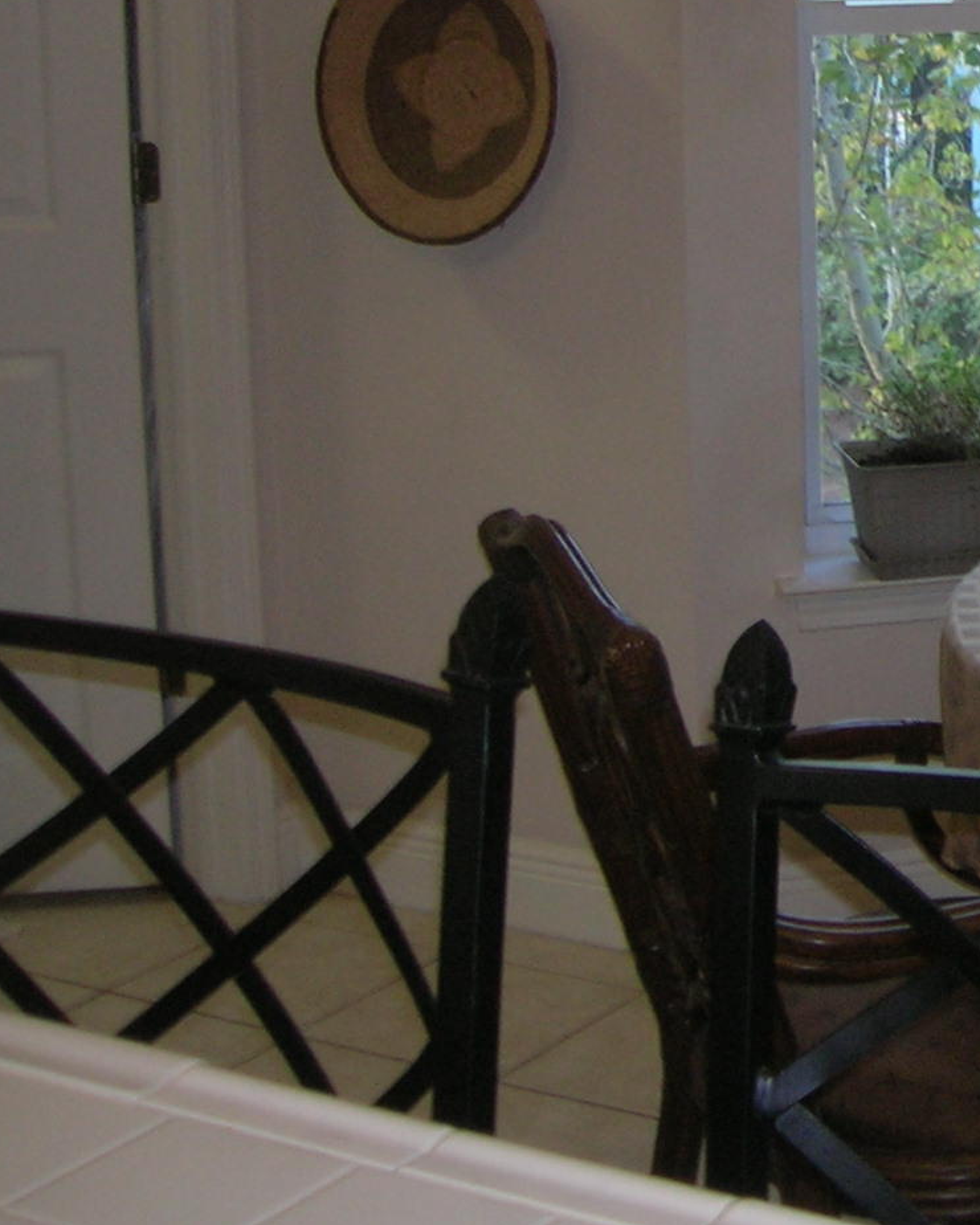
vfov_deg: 22.6
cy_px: 98
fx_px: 2973
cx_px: 1482
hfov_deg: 16.9
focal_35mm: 82
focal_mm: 5.7
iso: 81
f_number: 2.9
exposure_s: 1/31.4
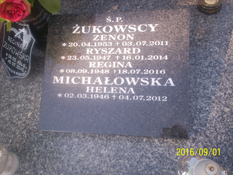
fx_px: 242
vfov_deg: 39.7
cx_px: 116
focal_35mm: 36
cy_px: 88
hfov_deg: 51.4
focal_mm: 6
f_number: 4.5
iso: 100
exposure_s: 1/69.8
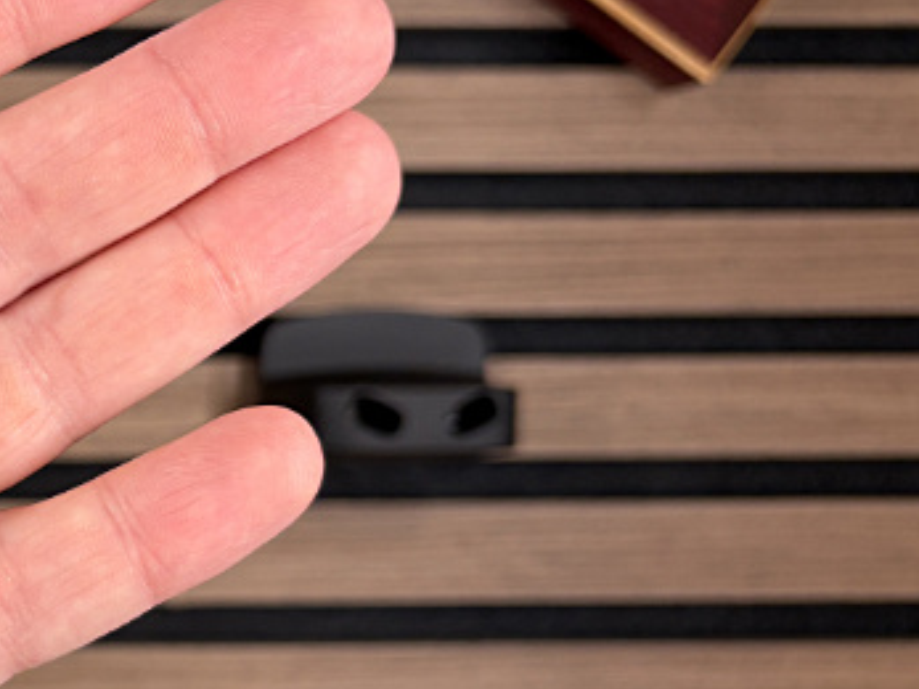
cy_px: 413
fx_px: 1990
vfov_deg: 19.6
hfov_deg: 22.5
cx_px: -358
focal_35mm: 75
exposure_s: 1/120
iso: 50
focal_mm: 6
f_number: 1.6
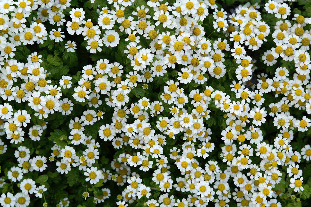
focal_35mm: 112
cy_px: 104
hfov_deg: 18.2
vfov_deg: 12.2
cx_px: 156
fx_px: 971
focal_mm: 75
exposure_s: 1/100
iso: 400
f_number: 5.6
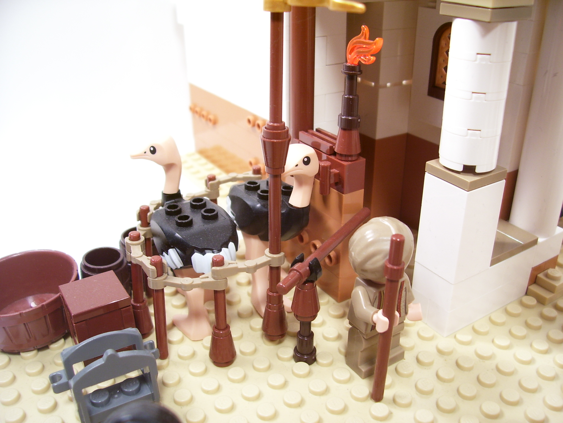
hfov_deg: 54.0
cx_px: 282
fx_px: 553
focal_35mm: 34
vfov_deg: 41.8
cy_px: 212
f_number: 2.7
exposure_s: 1/30
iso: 80
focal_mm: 5.6
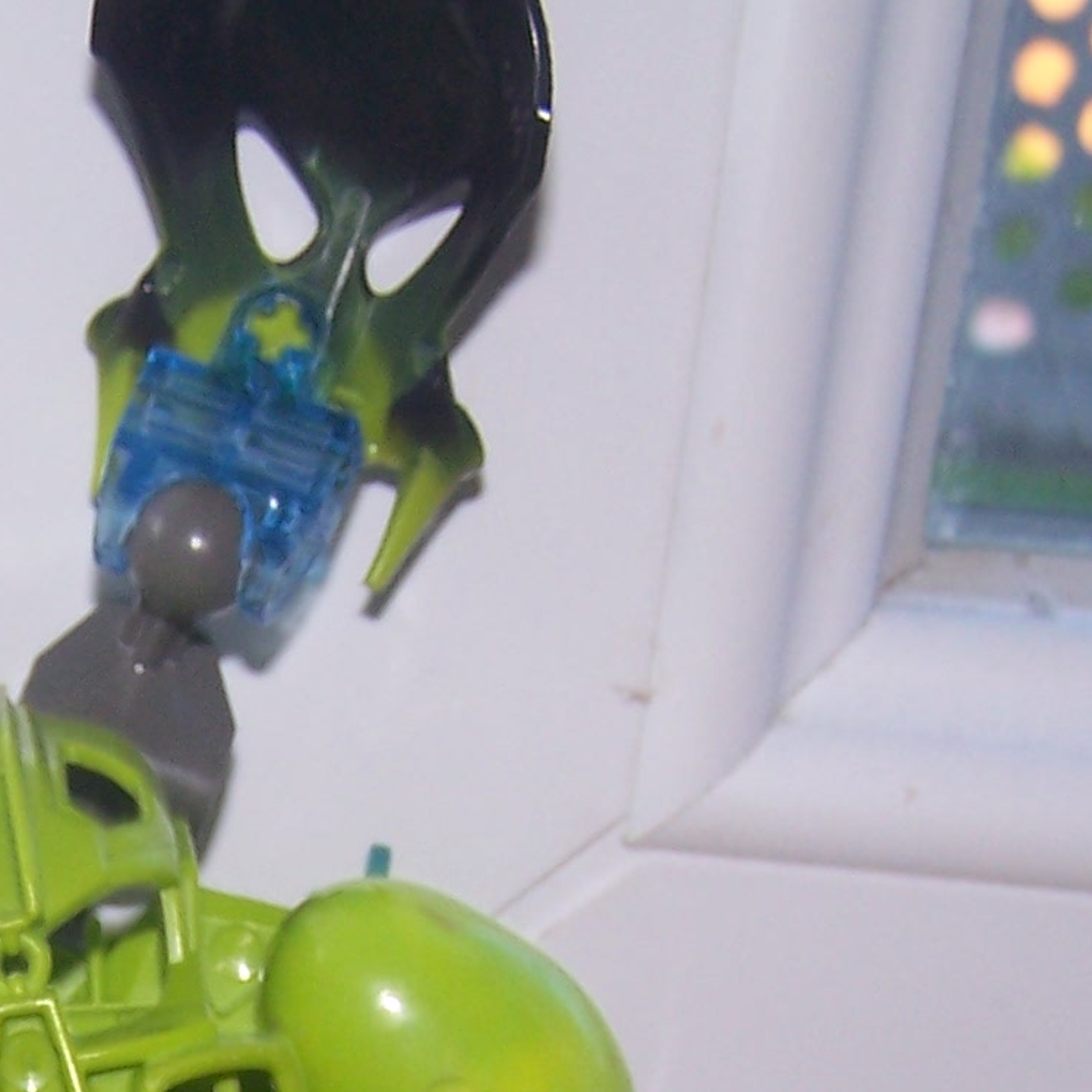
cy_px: 1354
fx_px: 4140
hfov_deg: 14.7
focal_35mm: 116
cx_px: -31
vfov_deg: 14.5
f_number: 2.8
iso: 80
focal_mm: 6.3
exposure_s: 1/60
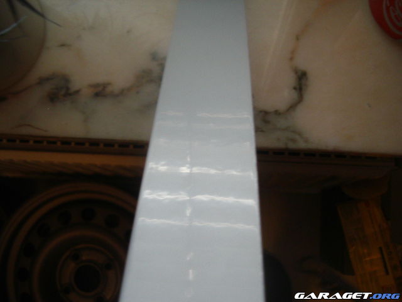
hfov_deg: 49.0
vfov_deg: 37.7
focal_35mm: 38
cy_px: 151
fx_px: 441
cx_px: 201
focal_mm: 5.8
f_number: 2.6
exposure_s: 1/5
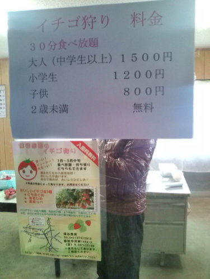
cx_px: 105
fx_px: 259
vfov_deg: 56.8
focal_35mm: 32
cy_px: 140
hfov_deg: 44.2
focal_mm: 3.3
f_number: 2.8
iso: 102
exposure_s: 1/20
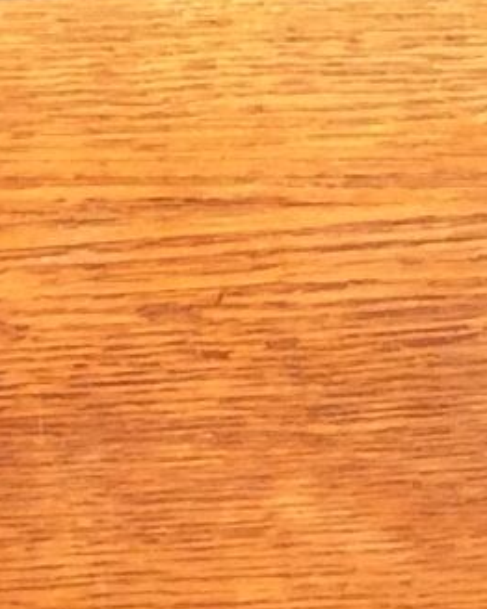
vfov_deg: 6.7
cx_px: -1119
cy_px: 1185
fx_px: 5085
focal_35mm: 282
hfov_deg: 5.1
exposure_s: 1/1244
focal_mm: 4.15
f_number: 2.2
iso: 32
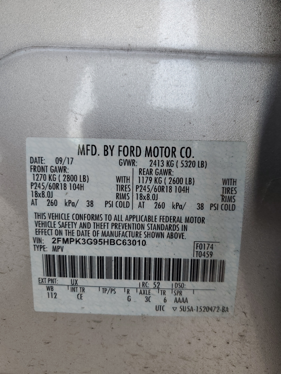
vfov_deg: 67.3
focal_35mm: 26
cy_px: 187
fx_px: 281
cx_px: 140
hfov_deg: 53.1
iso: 50
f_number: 1.5
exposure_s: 1/132
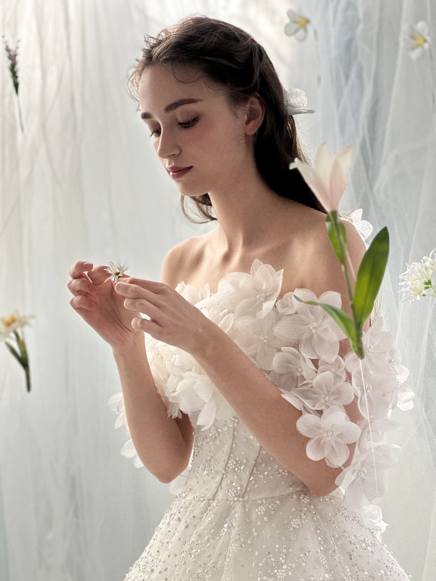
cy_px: 290
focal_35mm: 77
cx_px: 218
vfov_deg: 25.3
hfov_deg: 19.1
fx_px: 1293
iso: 64
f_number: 2.8
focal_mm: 9
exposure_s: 1/121
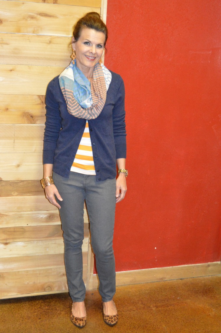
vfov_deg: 38.9
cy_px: 166
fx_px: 471
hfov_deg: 26.4
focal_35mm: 51
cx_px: 110
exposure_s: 1/60
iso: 3200
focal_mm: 34
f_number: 4.5
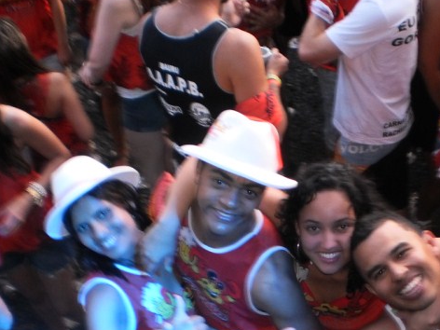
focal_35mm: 61
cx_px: 296
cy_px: 256
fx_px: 775
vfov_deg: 23.7
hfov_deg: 31.4
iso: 125
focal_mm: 6.3
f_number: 3.1
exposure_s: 1/30
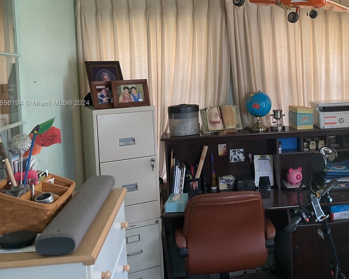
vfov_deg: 35.5
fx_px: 434
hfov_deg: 42.9
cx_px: 245
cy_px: 103
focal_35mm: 42
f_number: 1.8
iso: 80
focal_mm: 3
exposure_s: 1/60
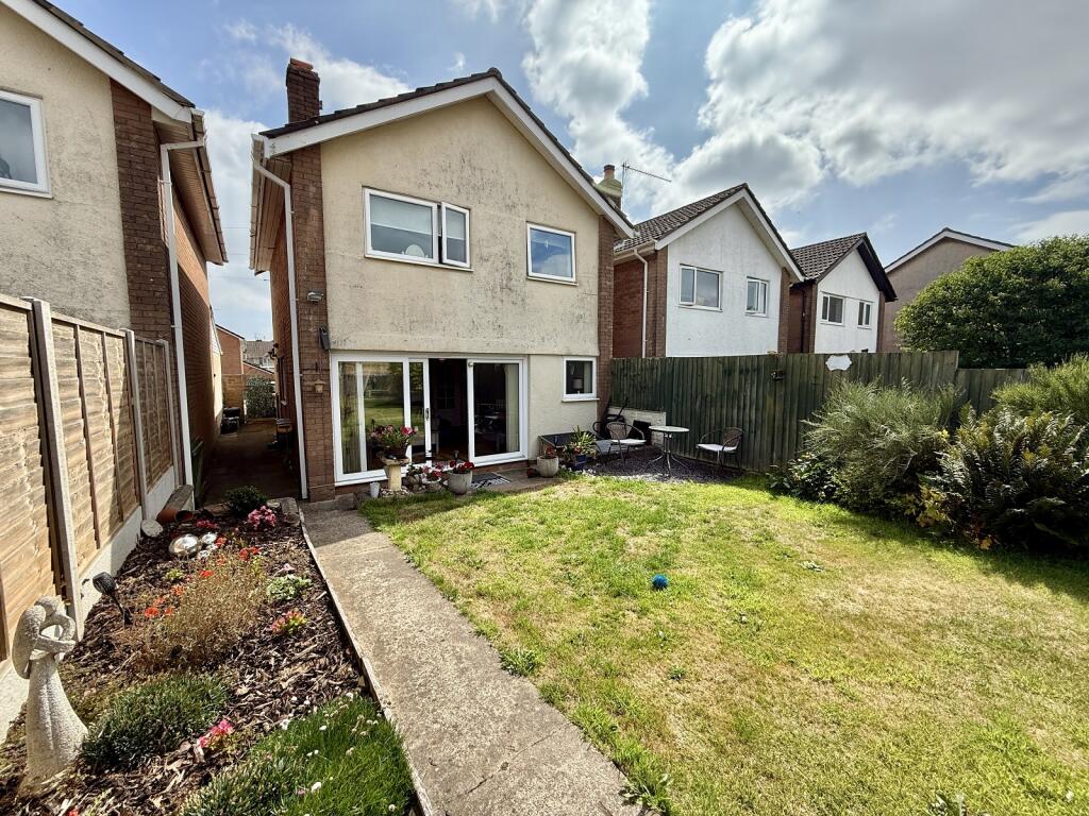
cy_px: 408
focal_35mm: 14
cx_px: 544
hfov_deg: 102.1
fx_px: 440
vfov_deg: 85.7
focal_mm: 2.22
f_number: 2.2
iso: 50
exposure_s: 1/1312
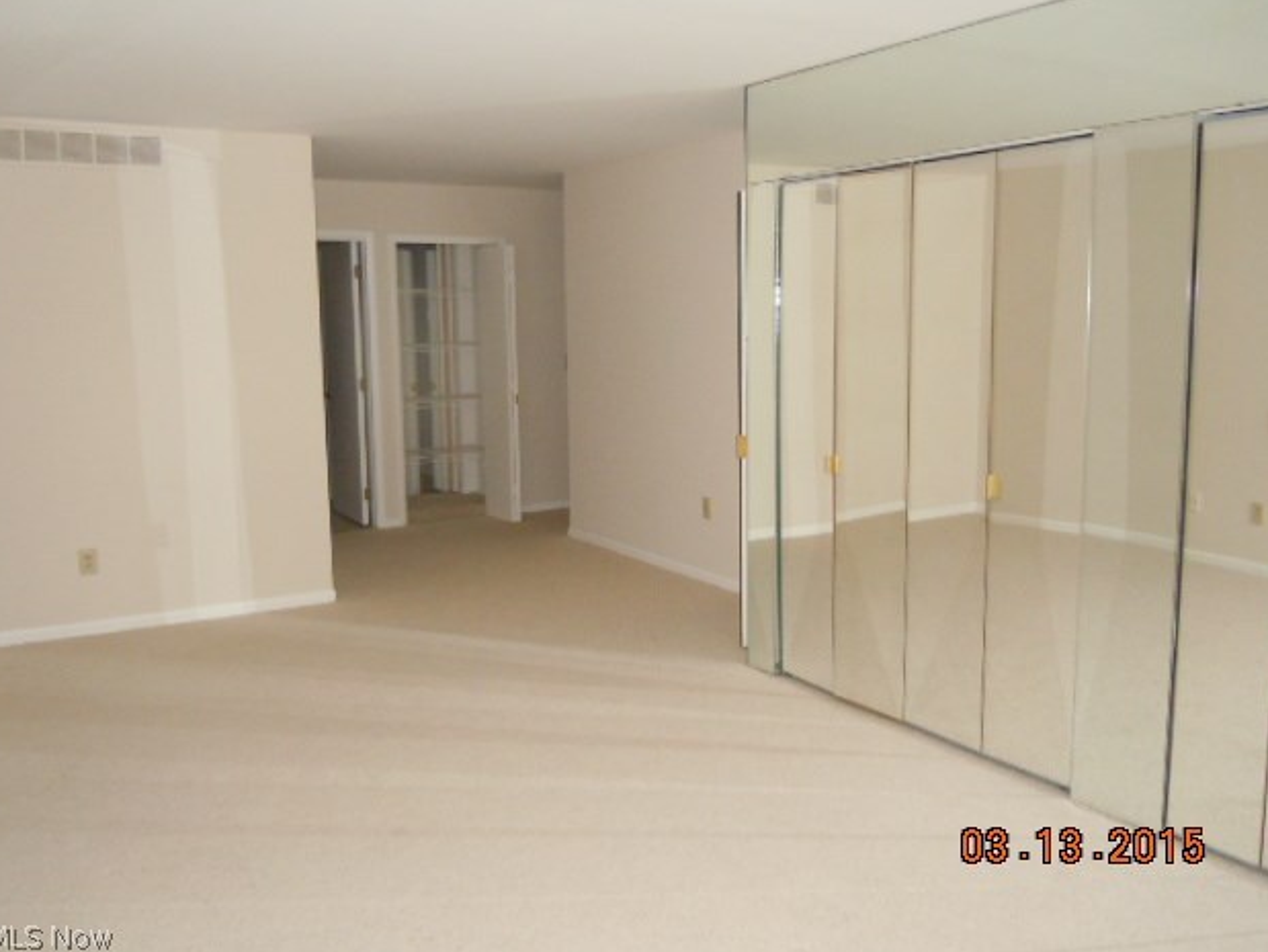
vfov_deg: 45.5
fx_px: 1136
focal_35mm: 31
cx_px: 633
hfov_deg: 58.3
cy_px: 467
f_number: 3.5
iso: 640
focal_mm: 5.4
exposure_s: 1/30
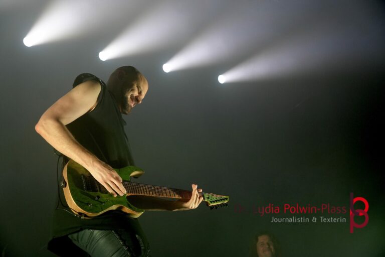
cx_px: 192
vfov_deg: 21.1
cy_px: 128
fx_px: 690
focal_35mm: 64
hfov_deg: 31.2
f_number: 4.5
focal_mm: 43
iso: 1250
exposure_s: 1/160
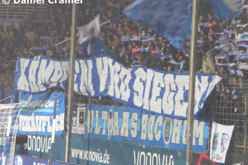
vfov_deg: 5.0
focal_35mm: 277
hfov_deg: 7.4
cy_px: 87
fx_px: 1909
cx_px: 124
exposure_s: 1/20
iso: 400
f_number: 5.6
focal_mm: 47.5
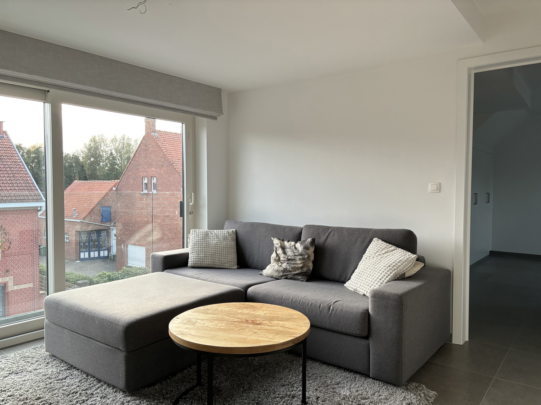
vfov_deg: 53.1
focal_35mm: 26
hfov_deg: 67.3
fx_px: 406
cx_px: 270
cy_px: 202
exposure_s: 1/60
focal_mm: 5.96
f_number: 1.6
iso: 250
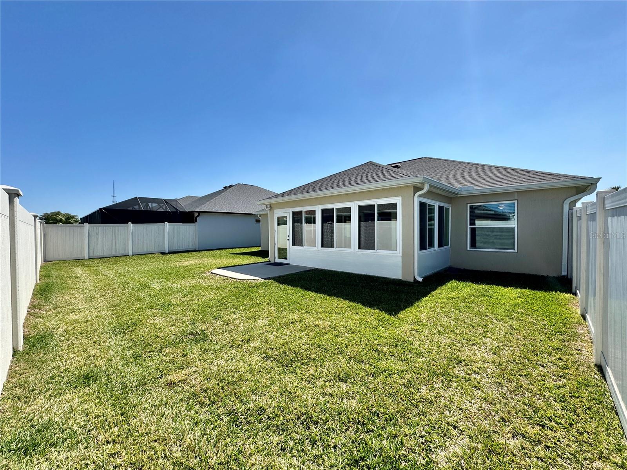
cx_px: 314
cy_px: 235
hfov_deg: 102.1
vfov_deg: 85.7
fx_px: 254
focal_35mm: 14
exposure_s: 1/1709
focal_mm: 2.22
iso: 50
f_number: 2.2
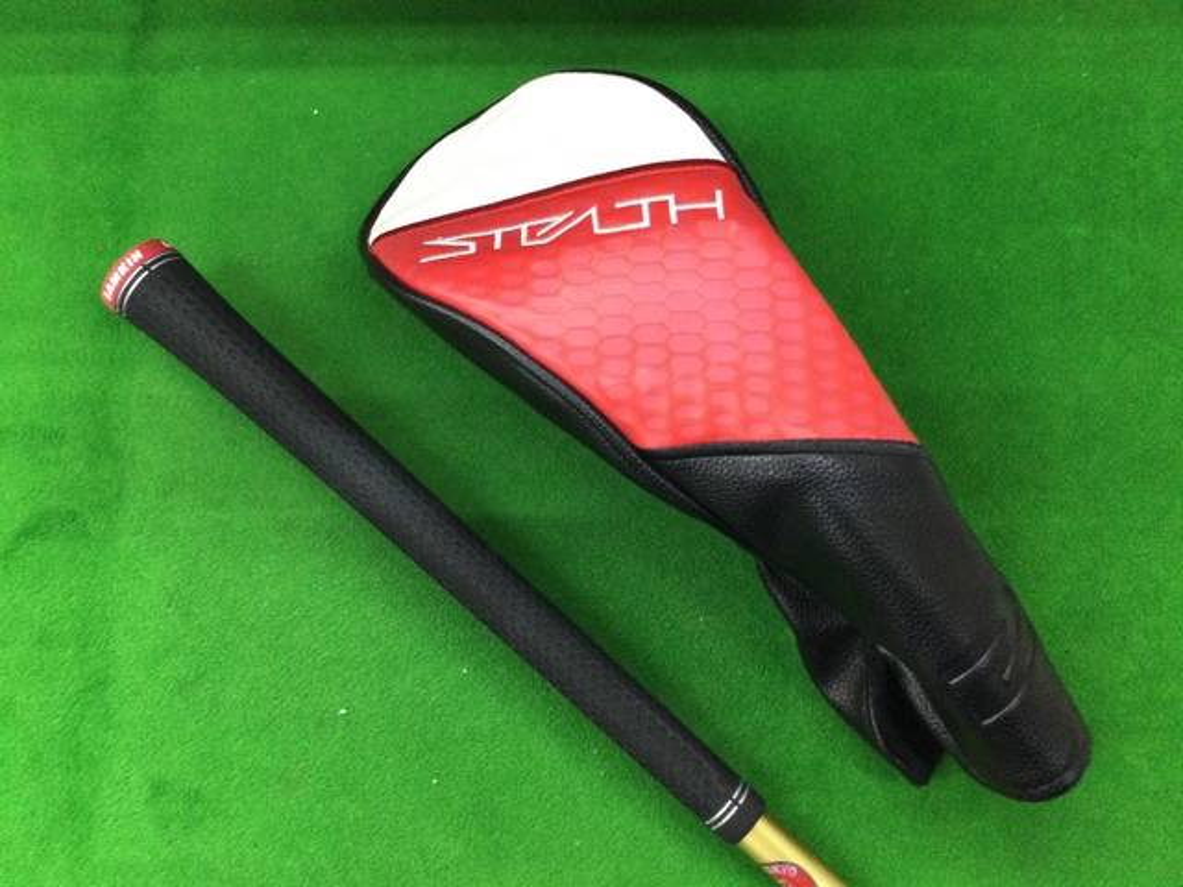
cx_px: 592
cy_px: 444
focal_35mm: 31
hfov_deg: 58.4
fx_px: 1059
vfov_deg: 45.4
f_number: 2.4
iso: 160
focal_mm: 3.3
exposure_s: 1/30
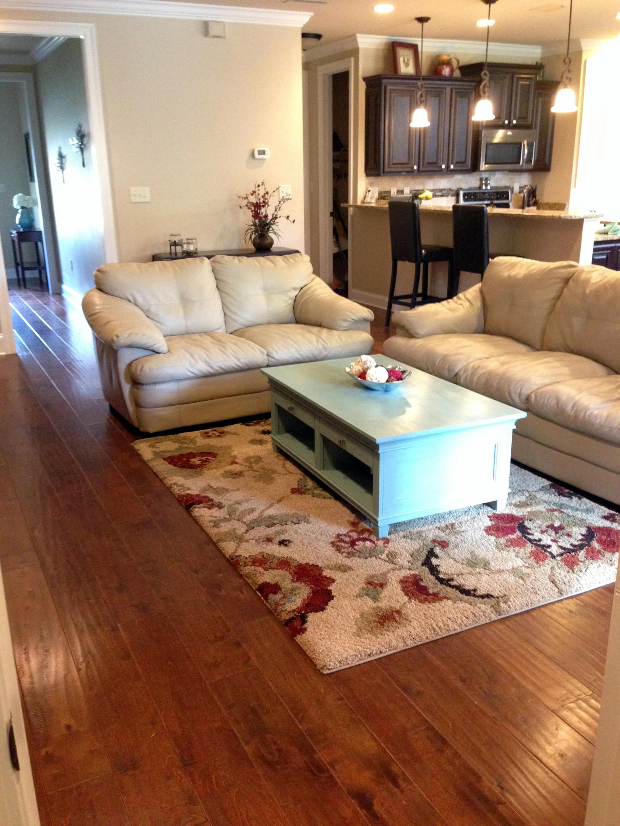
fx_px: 788
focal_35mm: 33
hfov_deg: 42.9
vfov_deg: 55.4
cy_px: 413
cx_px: 310
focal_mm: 4.12
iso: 400
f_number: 2.4
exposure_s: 1/20
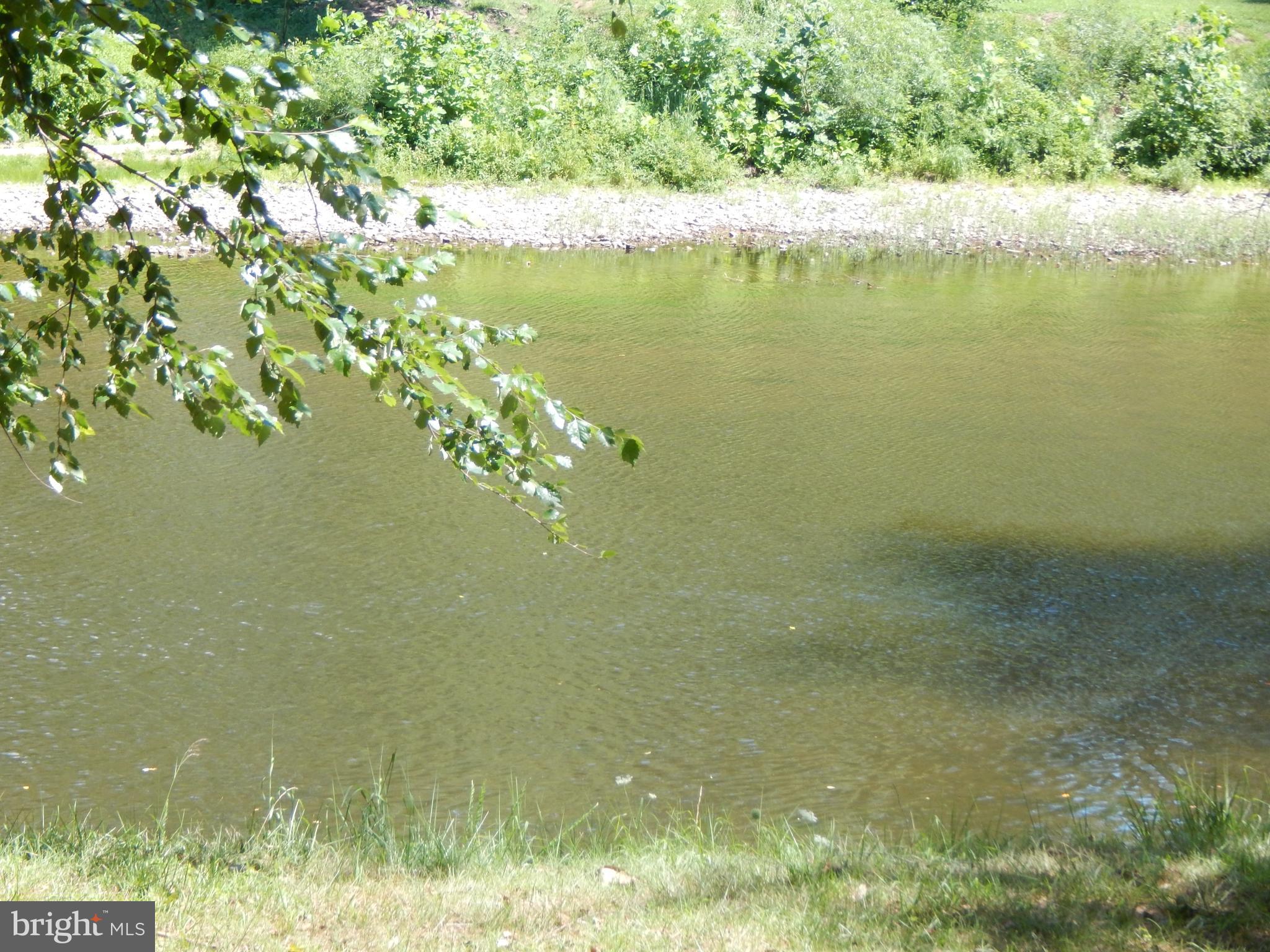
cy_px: 476
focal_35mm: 114
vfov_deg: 13.0
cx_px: 635
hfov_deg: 17.3
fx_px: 4182
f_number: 4.6
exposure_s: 1/250
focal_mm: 20.5
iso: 160
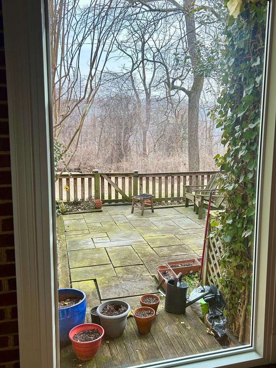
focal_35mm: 34
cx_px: 168
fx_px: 362
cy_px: 182
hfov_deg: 41.6
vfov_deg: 54.0
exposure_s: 1/518
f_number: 1.5
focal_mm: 5.7
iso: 50
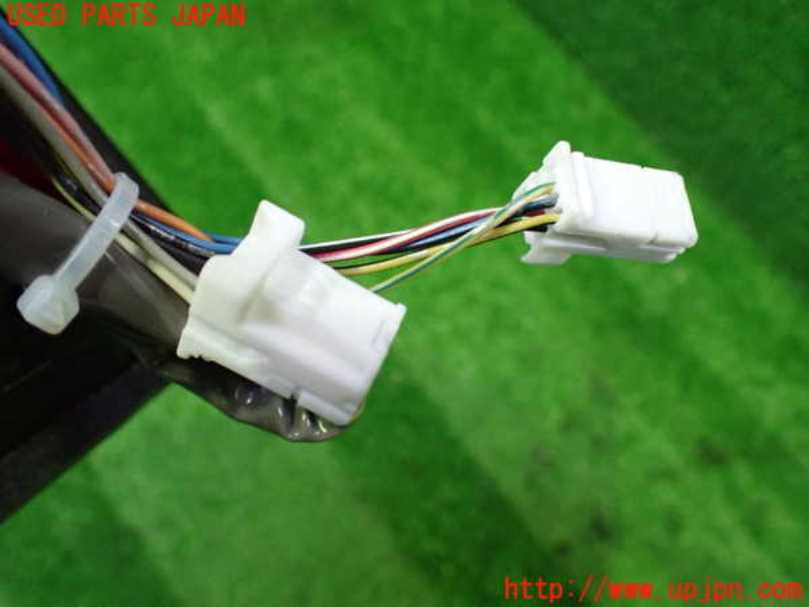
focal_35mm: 30
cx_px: 404
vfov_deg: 46.8
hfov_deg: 60.0
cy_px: 304
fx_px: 701
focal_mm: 5.4
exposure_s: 1/80
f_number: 2.3
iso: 800
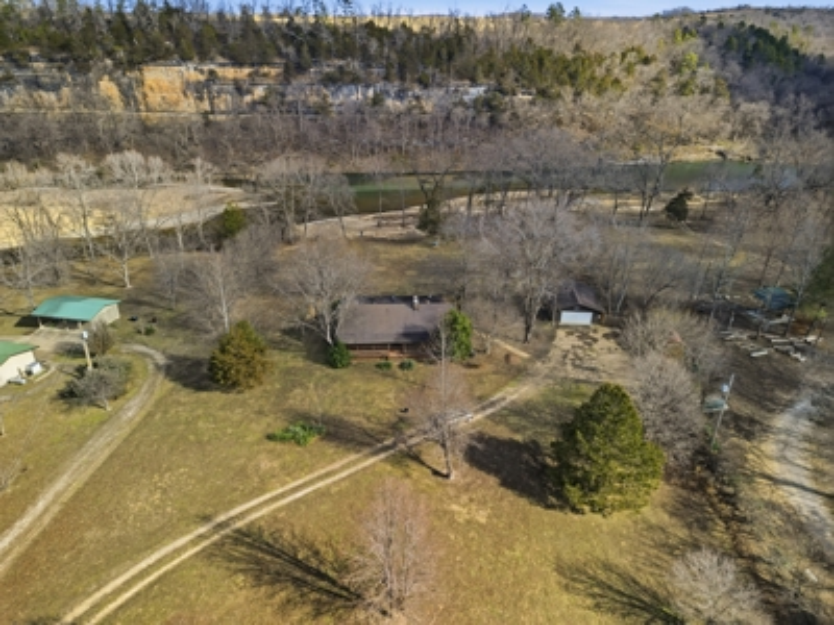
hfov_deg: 71.6
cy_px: 312
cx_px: 417
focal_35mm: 24
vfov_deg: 56.8
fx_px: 578
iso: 100
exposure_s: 1/500
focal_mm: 6.7
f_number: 1.7
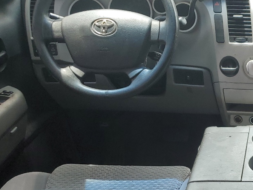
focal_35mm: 62
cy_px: 177
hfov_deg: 27.9
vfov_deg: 22.9
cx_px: 291
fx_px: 453
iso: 50
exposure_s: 1/250
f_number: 1.5
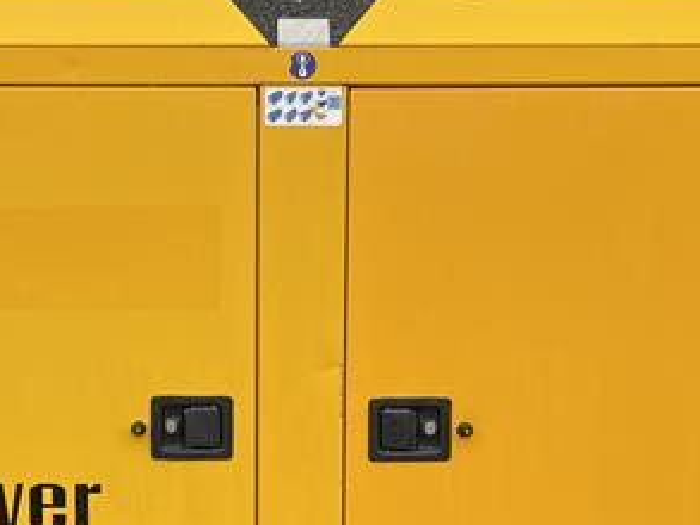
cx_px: 244
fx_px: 1436
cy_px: 463
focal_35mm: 71
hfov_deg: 27.3
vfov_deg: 20.4
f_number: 1.6
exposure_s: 1/387
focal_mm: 5.1
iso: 32
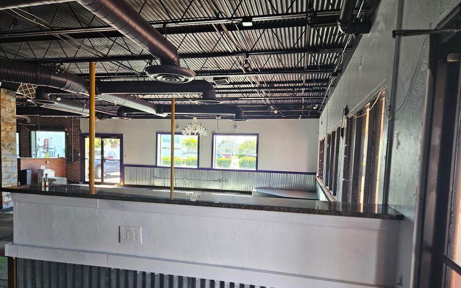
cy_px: 171
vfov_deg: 49.0
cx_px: 232
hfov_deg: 72.6
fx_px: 314
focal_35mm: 25
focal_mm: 5.4
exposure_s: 1/149
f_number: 1.8
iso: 160
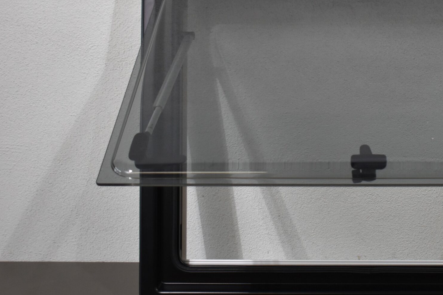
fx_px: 960
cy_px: 117
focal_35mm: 78
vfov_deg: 17.5
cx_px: 383
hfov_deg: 25.3
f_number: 4.2
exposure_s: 1/200
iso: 800
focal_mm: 30
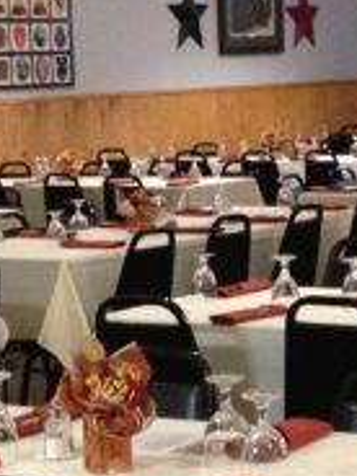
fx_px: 2008
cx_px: 189
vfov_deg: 13.5
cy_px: 259
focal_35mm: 146
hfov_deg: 10.2
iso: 400
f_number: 2.4
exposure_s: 1/15
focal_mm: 4.28
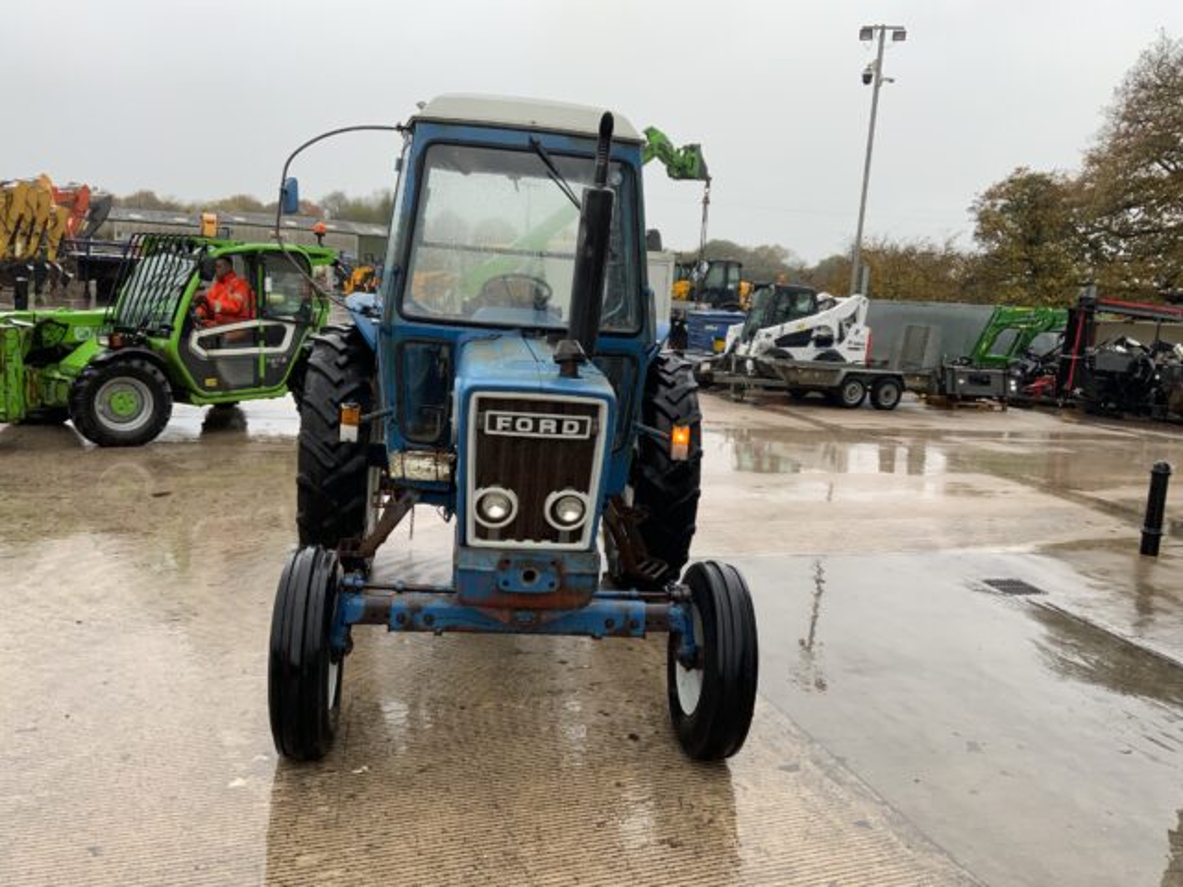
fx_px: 991
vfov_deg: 48.2
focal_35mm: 29
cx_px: 592
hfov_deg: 61.7
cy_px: 444
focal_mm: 3
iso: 16
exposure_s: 1/125
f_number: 1.8
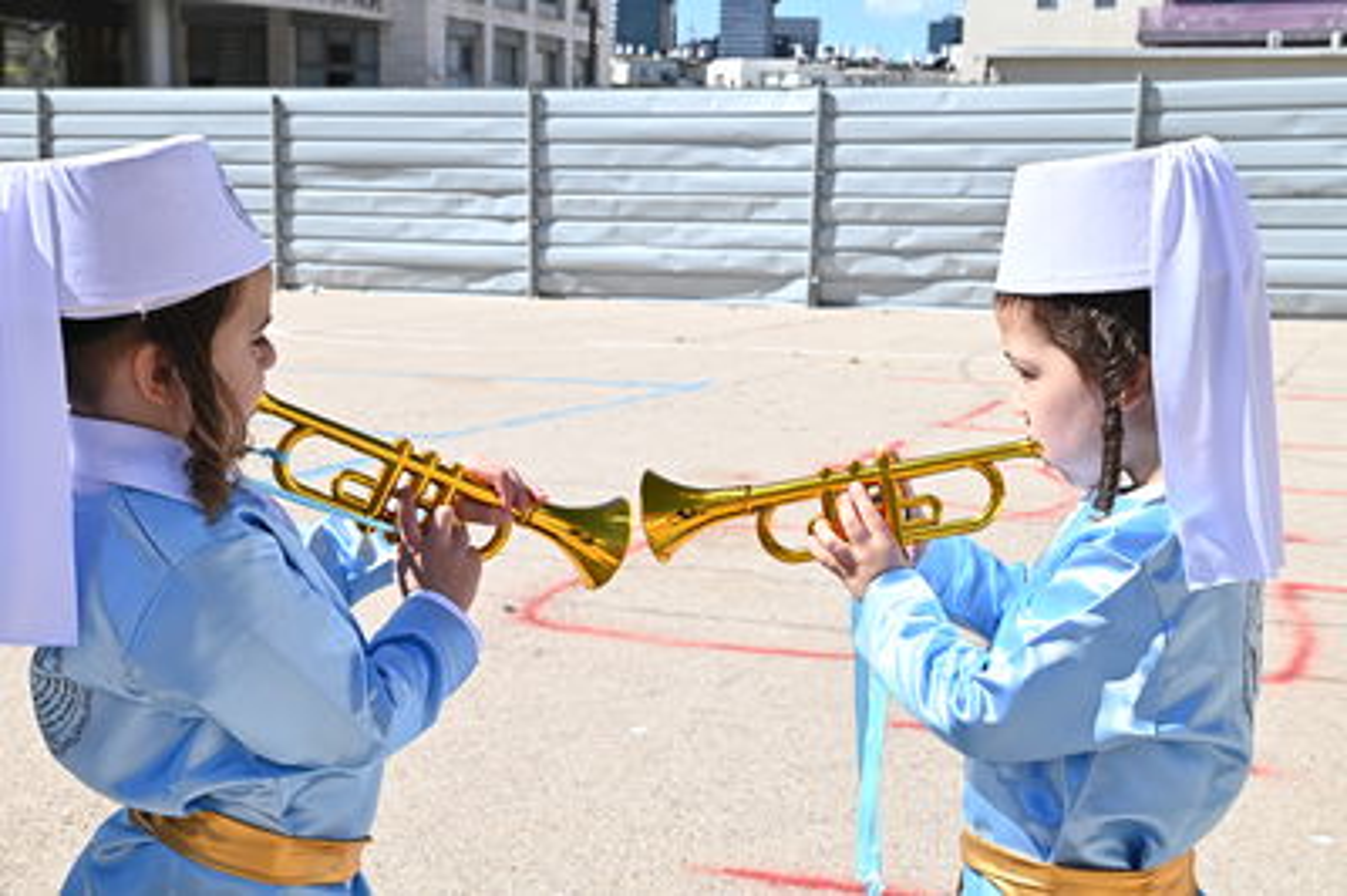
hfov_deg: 38.2
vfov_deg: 25.9
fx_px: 1944
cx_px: 674
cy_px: 448
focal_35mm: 52
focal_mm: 52
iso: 400
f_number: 13
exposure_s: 1/320
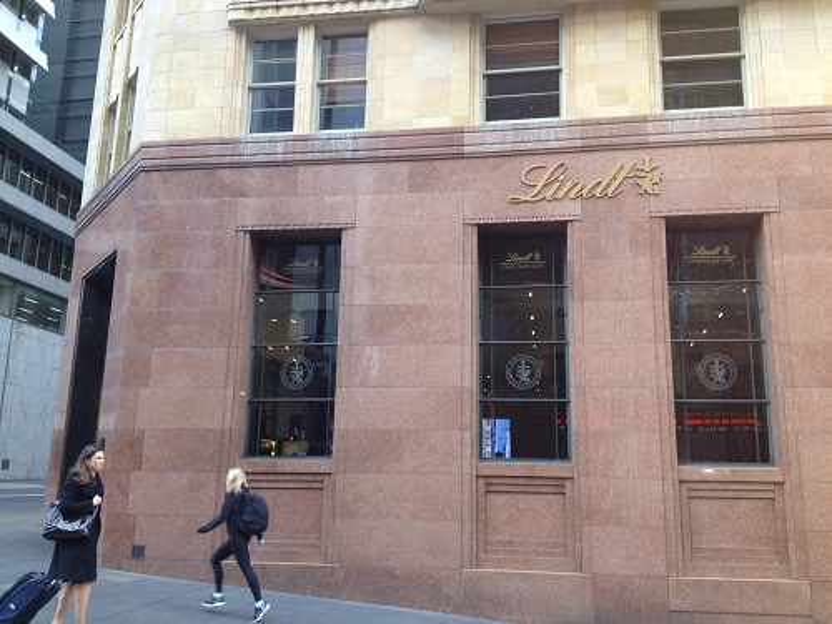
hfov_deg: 52.6
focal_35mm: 35
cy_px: 312
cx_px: 416
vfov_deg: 40.7
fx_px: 841
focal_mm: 4.28
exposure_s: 1/120
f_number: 2.4
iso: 64
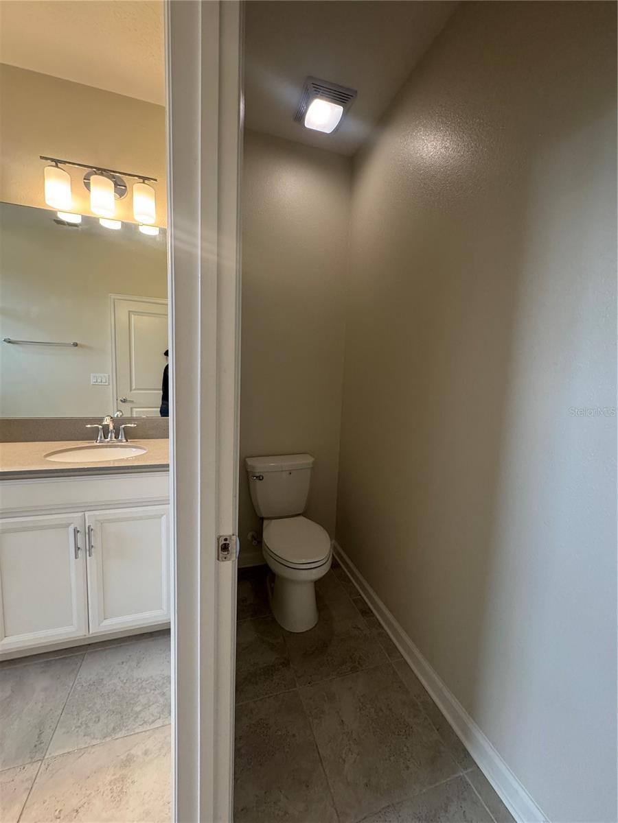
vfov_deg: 102.1
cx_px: 309
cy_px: 412
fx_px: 333
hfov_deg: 85.7
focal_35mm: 14
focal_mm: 2.22
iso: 320
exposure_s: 1/120
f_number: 2.2
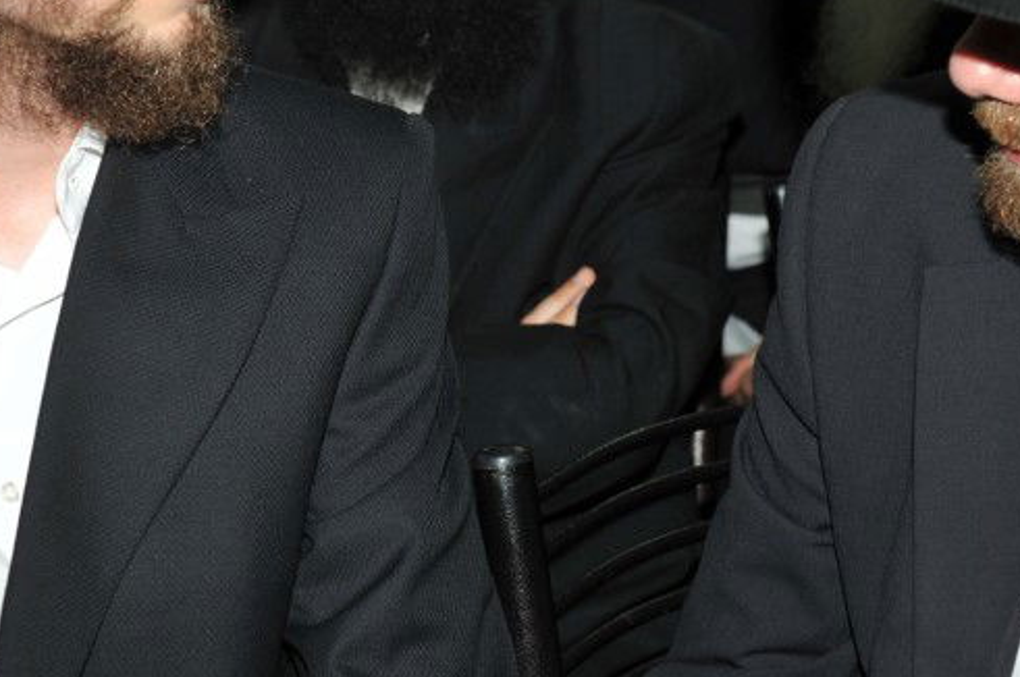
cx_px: 551
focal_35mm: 110
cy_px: 243
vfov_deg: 12.4
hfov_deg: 18.6
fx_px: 3113
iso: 400
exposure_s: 1/160
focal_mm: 45
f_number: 5
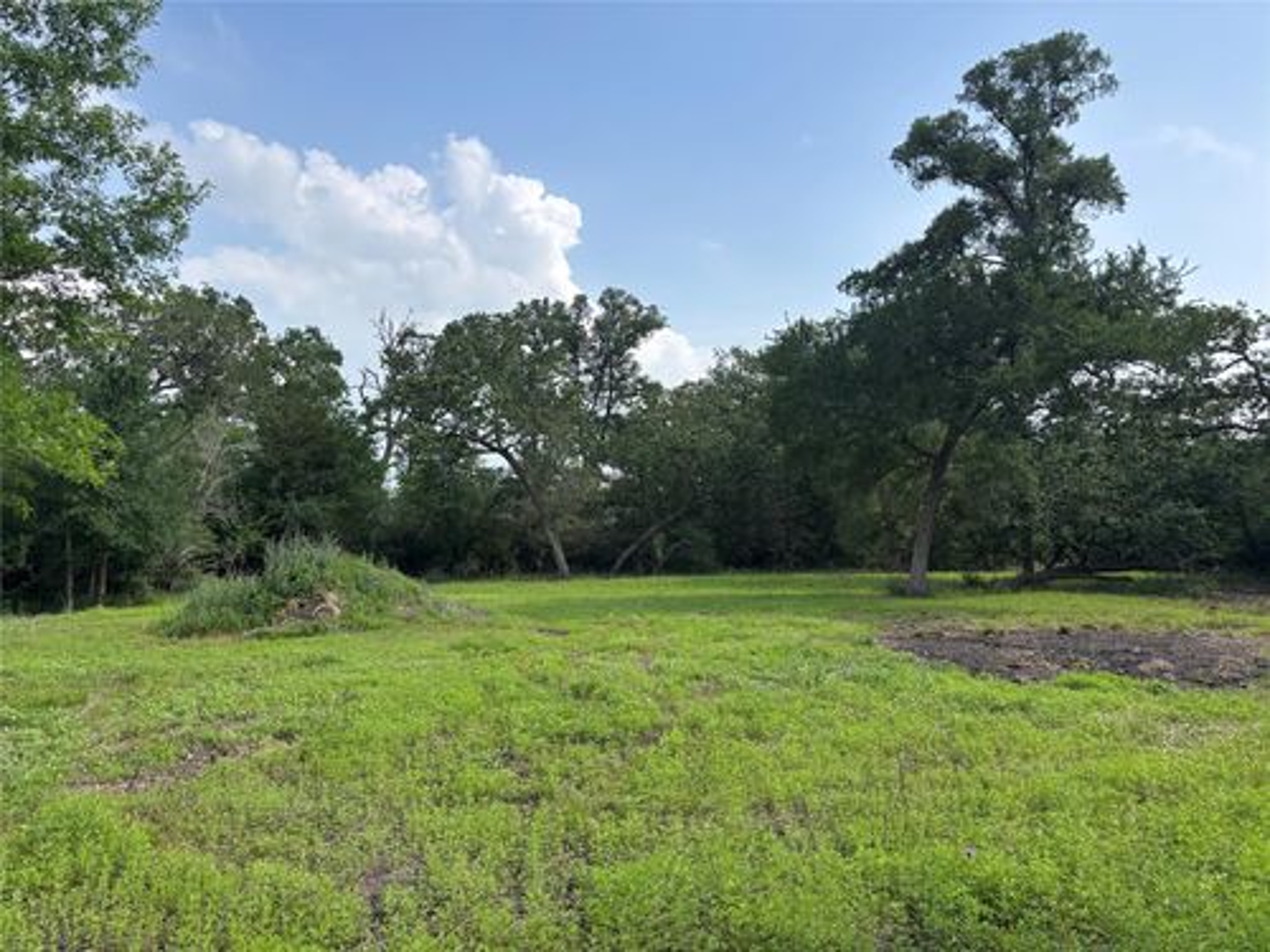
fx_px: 954
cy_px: 476
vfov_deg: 53.1
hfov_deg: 67.3
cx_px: 635
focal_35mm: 26
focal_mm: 5.96
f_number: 1.6
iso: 50
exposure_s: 1/2778
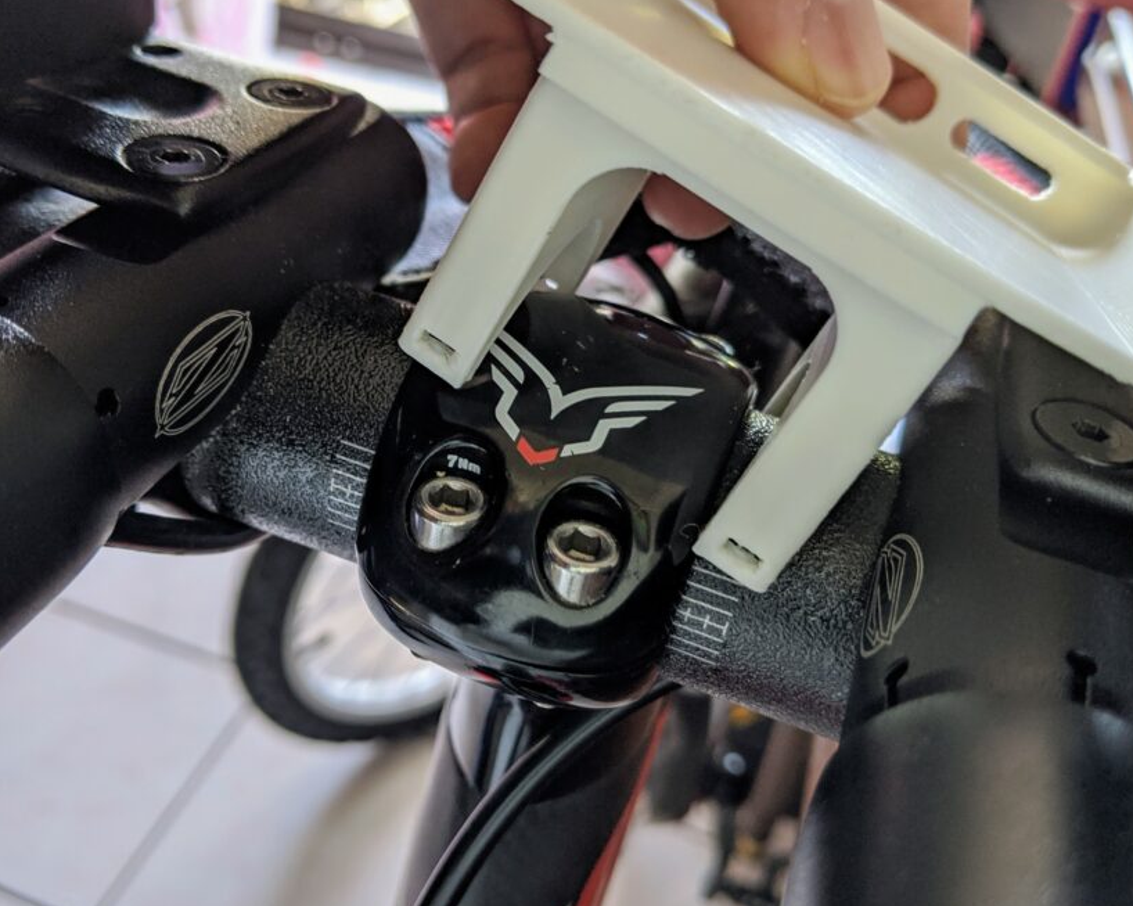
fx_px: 1106
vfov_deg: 44.5
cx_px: 485
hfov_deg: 54.0
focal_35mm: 33
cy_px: 457
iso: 95
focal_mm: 4.44
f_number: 1.8
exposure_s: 1/24
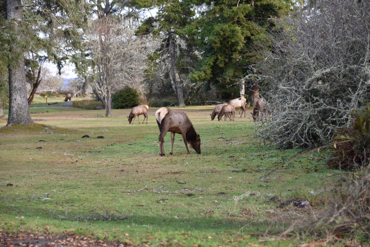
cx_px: 185
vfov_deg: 11.8
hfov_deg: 17.6
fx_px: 1192
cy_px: 124
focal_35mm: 116
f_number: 5.6
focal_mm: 116
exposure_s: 1/250
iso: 400
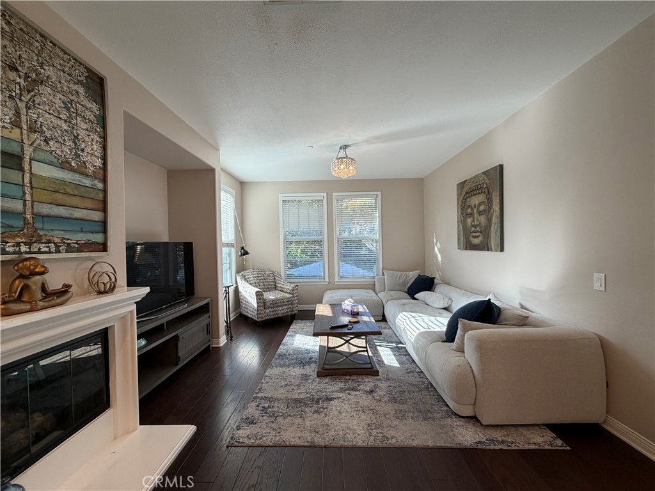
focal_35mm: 14
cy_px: 246
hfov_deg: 102.1
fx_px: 265
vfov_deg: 85.7
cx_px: 328
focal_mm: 2.22
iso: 100
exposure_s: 1/120
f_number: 2.2
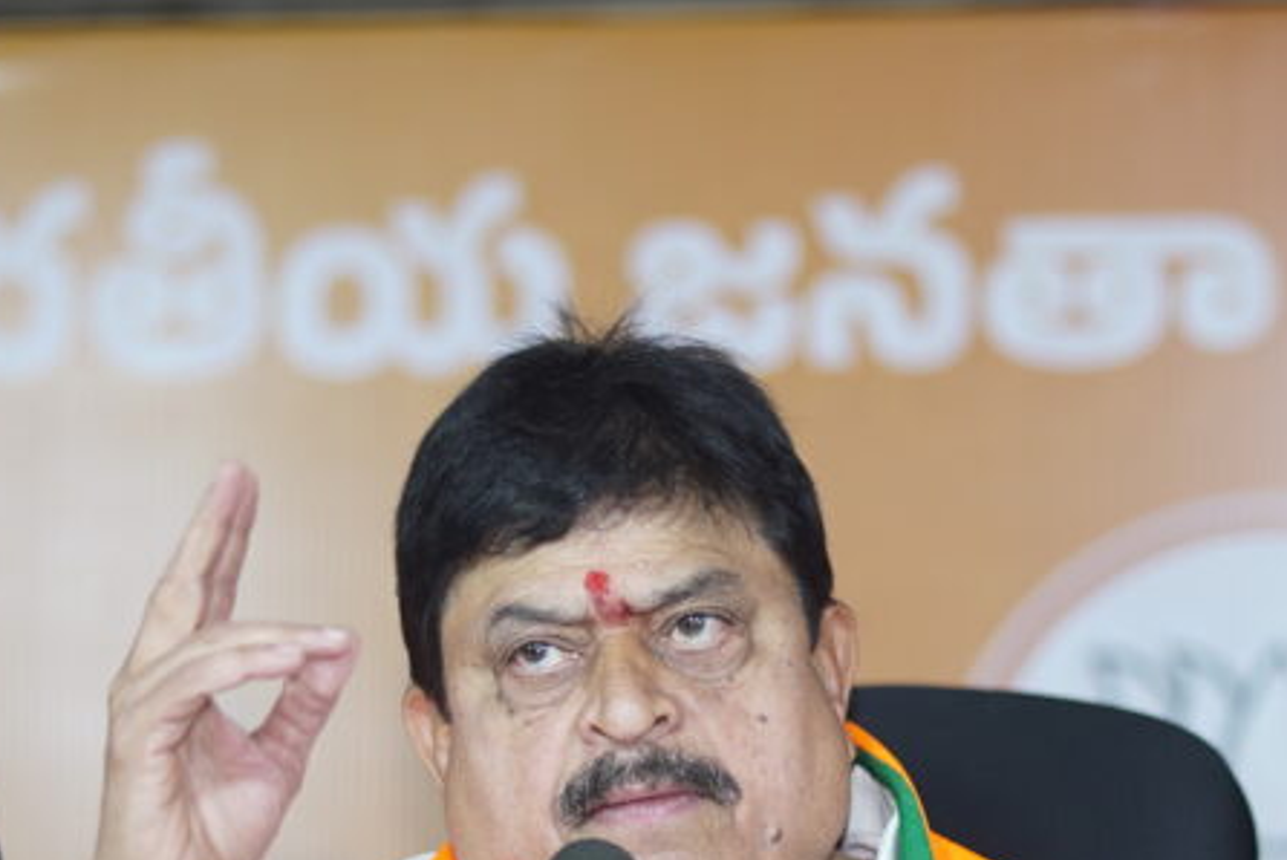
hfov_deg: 8.0
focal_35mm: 257
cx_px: 698
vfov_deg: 5.4
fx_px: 9193
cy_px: 567
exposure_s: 1/200
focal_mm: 75
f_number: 2
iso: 100
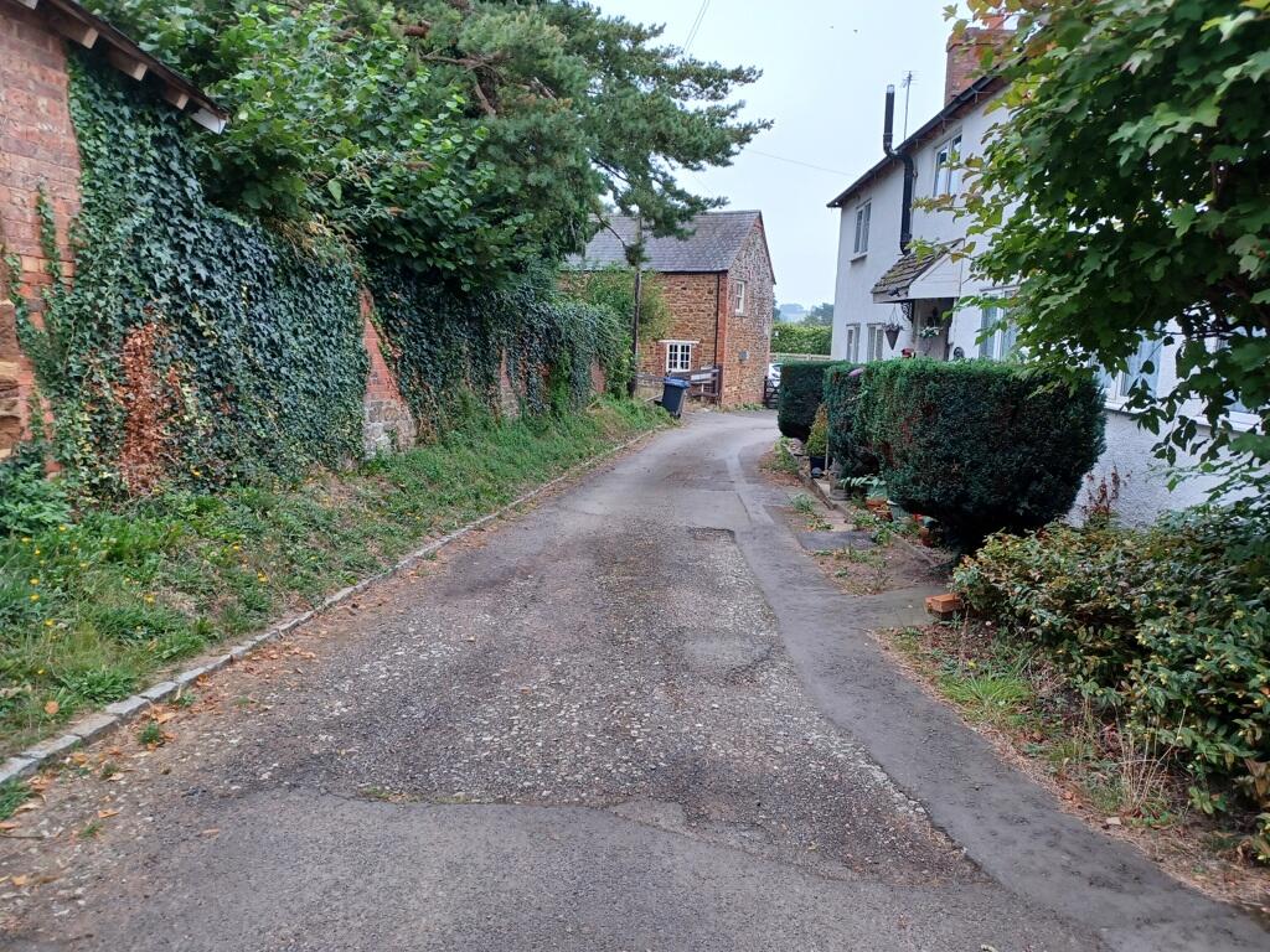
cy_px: 476
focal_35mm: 25
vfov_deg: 54.9
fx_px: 917
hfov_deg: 69.4
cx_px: 635
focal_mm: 4.6
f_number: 1.8
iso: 100
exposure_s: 1/50
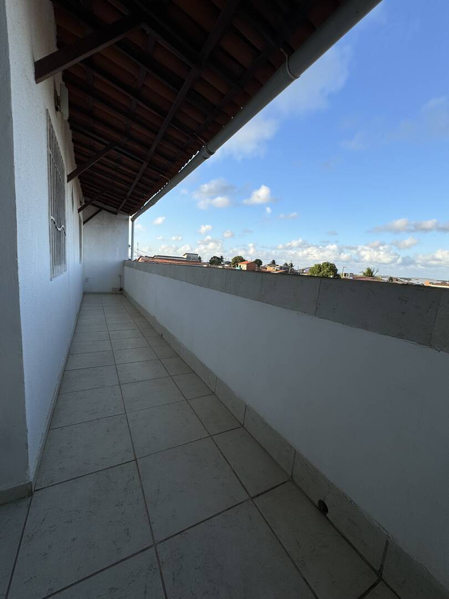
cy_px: 300
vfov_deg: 102.1
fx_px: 242
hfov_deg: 85.7
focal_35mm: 14
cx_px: 224
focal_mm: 2.22
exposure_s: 1/707
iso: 40
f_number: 2.2
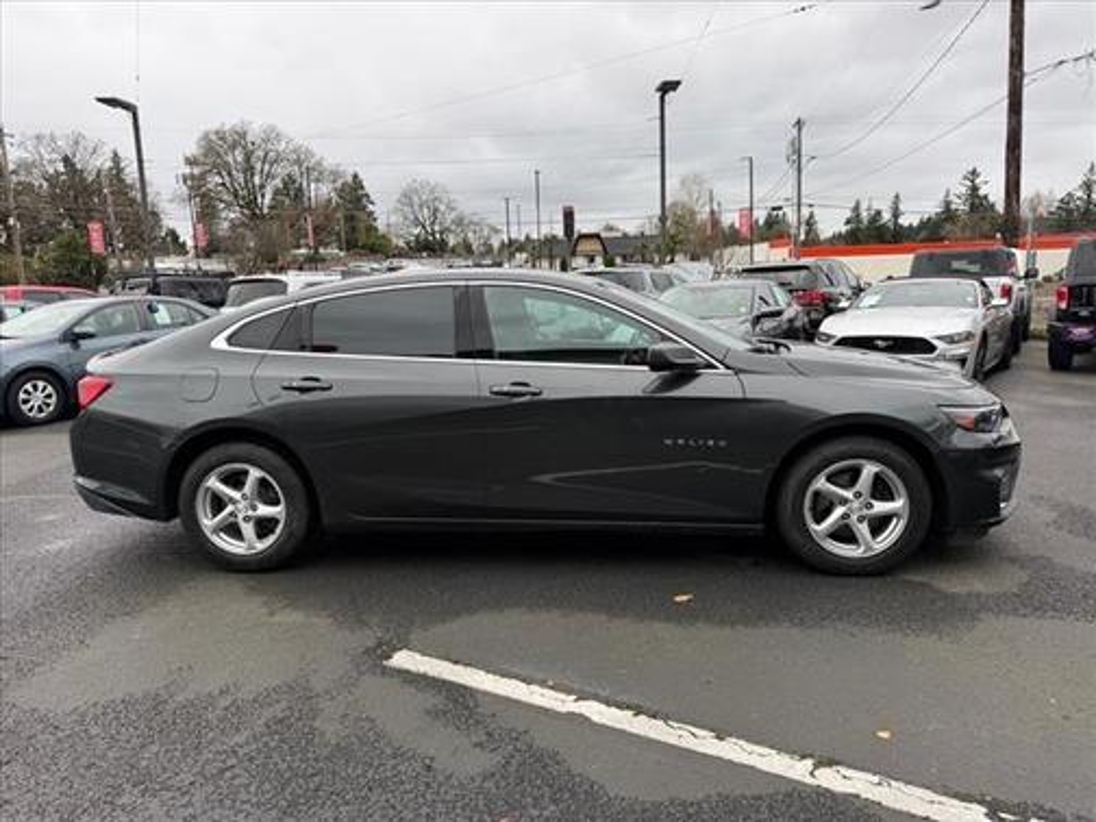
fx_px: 760
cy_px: 411
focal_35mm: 24
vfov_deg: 56.8
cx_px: 548
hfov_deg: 71.6
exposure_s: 1/735
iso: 80
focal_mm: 6.76
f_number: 1.78
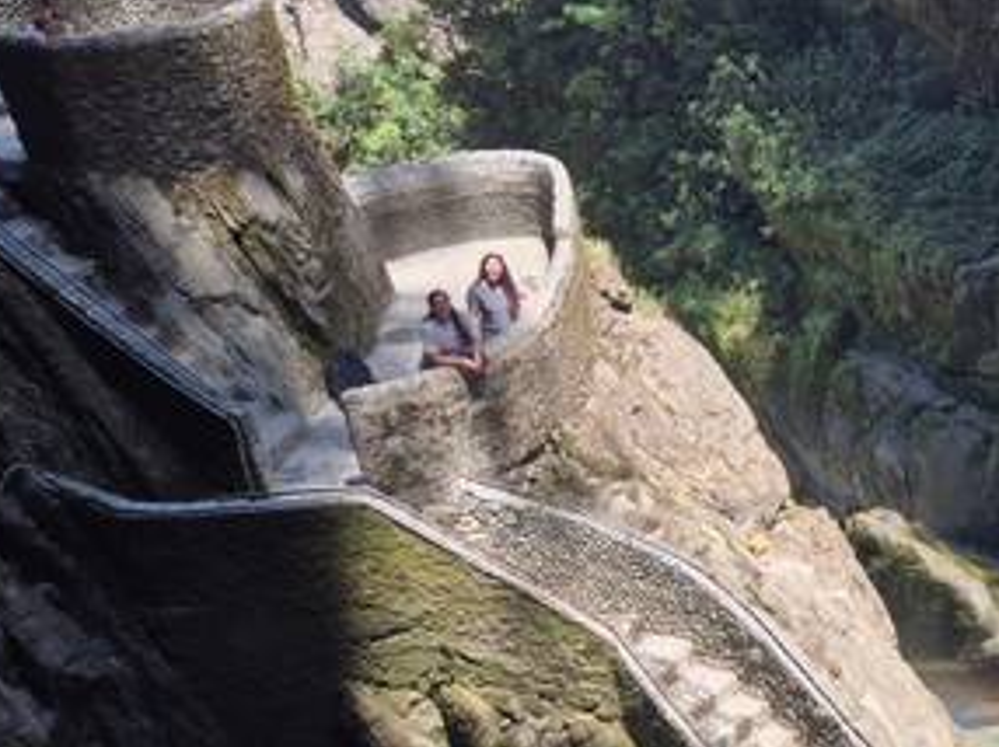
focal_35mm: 58
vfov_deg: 24.1
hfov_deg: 28.7
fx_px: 1672
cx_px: 1205
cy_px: 744
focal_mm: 5.4
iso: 25
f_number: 1.8
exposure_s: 1/1024
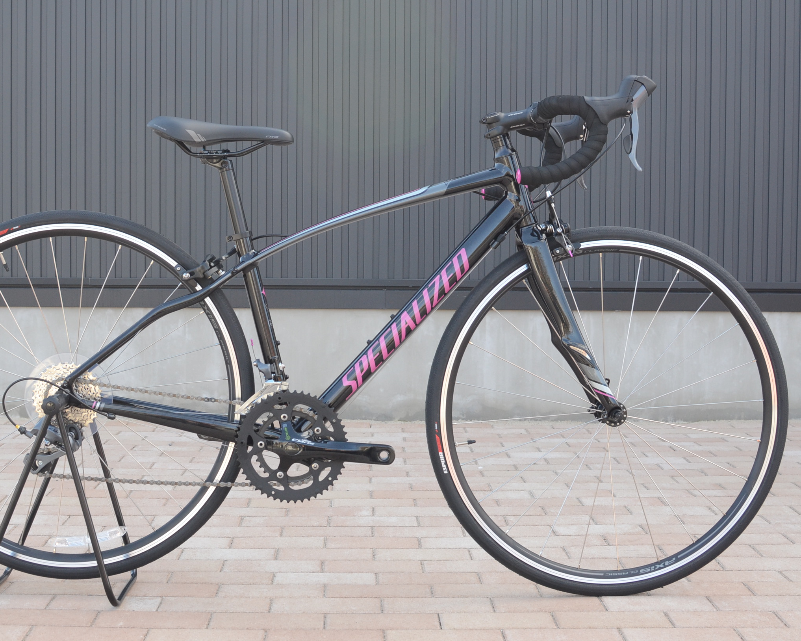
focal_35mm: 60
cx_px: 352
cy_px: 320
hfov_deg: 31.6
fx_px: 1412
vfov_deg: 25.6
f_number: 9
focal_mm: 35
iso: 640
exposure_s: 1/320
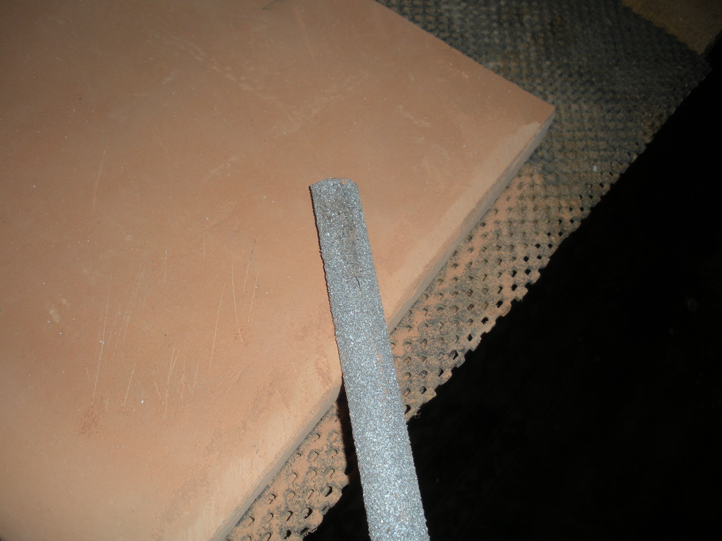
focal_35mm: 36
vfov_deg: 39.7
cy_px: 270
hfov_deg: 51.4
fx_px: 751
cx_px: 361
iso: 64
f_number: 3.5
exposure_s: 1/60
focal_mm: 6.3
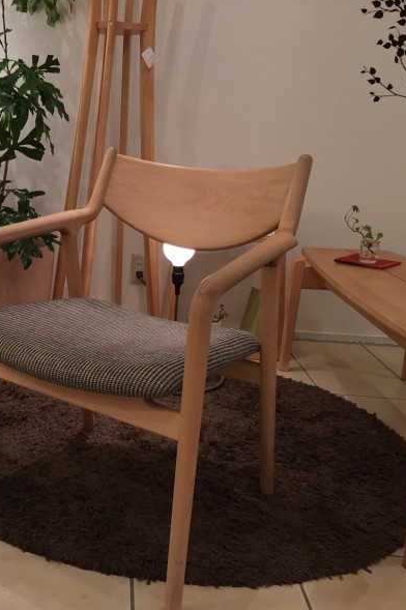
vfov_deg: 47.4
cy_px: 308
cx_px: 19
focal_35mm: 41
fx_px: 694
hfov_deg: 30.7
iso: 80
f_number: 2.2
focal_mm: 4.15
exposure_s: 1/33
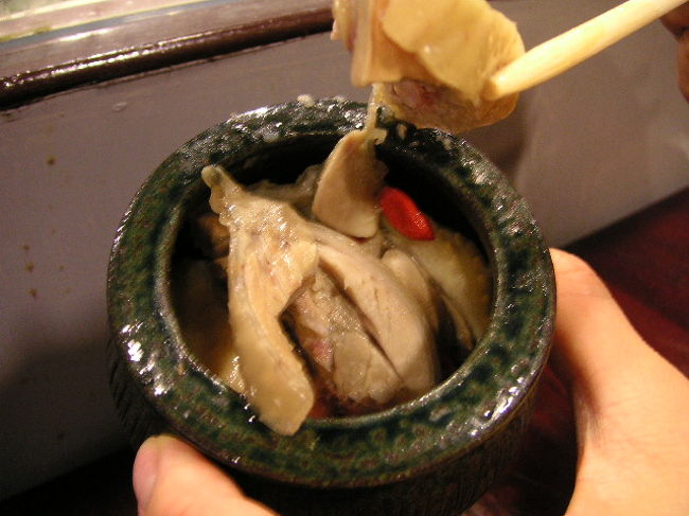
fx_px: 736
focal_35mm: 37
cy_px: 258
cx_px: 344
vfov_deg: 38.6
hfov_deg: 50.2
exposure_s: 1/6
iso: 100
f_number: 2.8
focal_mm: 6.1
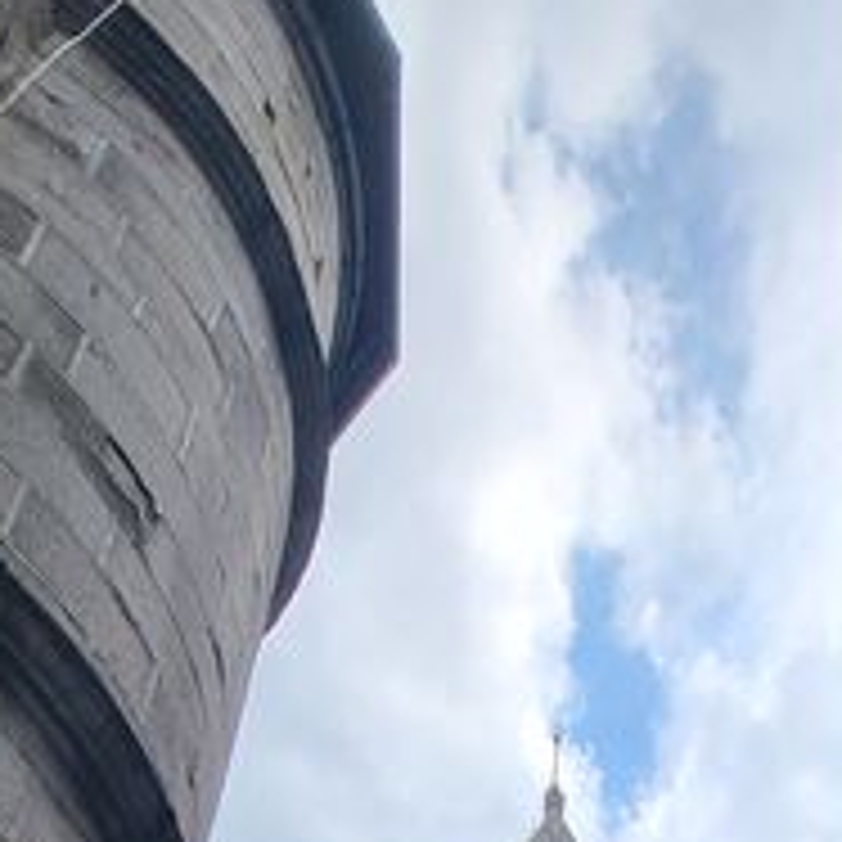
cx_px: 547
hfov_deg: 38.8
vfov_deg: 21.8
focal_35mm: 43
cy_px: 1549
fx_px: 1183
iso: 32
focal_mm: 1.74
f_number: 2.2
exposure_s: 1/337
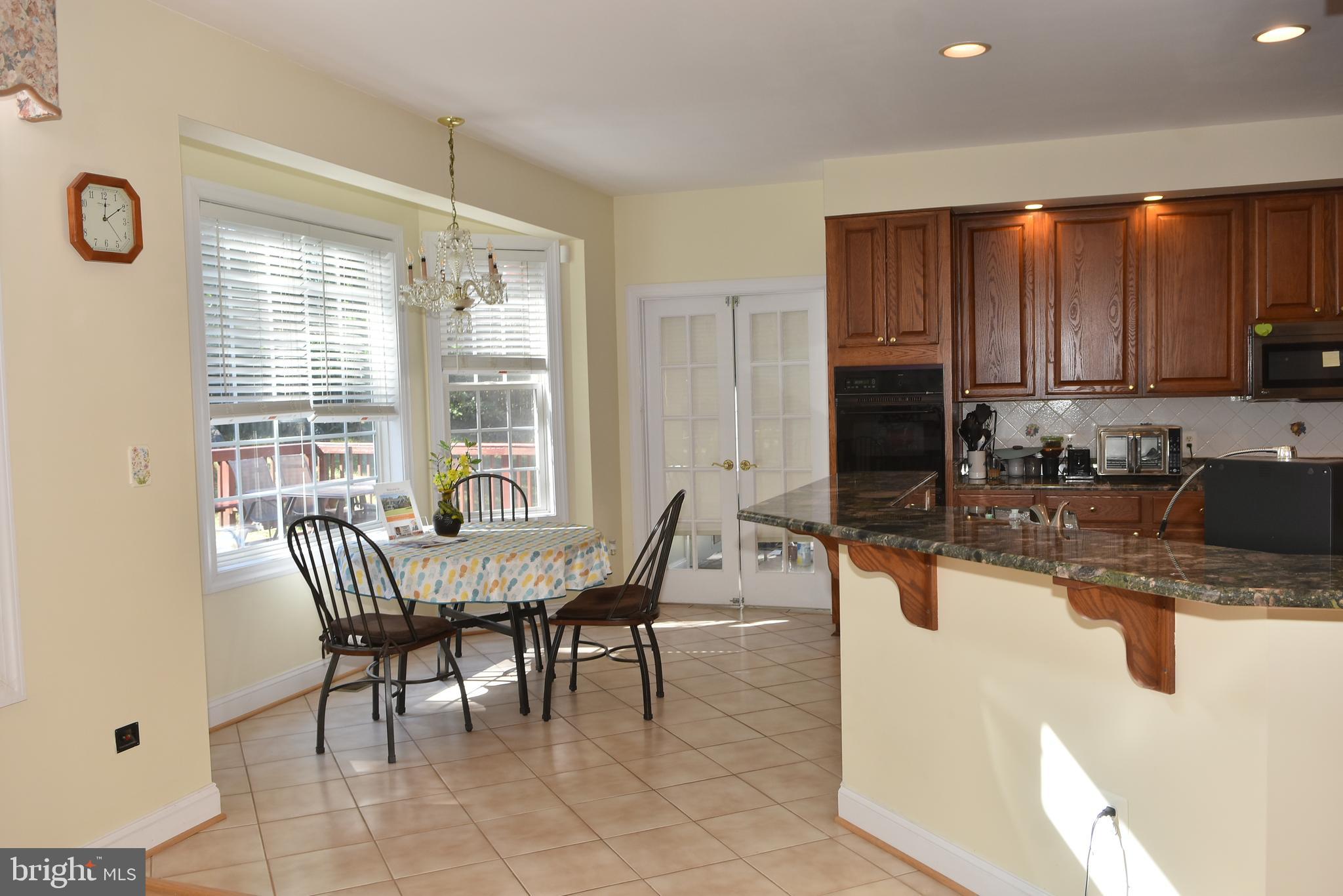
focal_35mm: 28
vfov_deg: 45.7
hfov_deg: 64.5
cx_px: 672
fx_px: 1063
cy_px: 448
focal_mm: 19
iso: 200
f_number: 5
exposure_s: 1/100
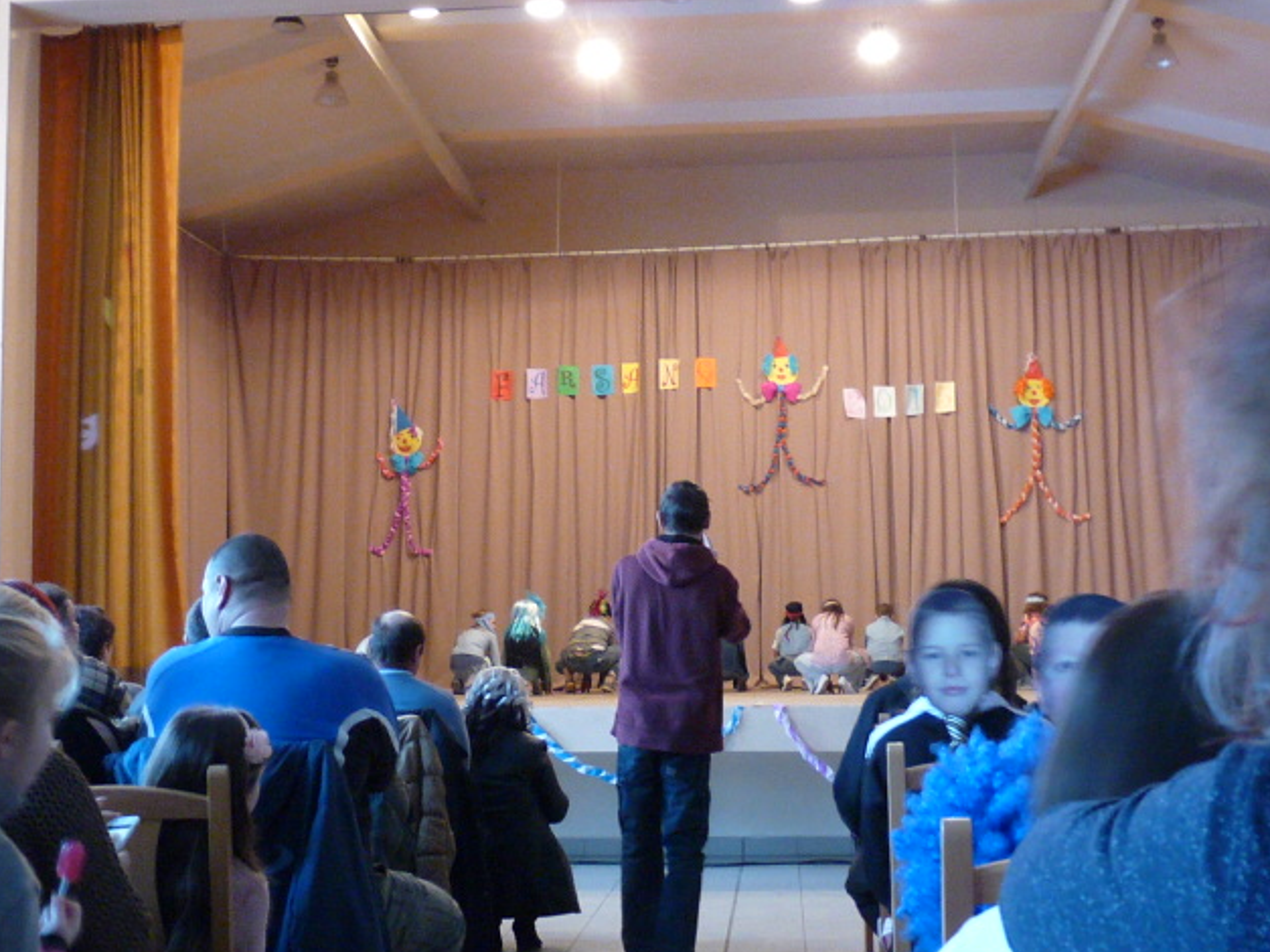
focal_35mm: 49
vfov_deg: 29.7
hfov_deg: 38.9
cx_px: 628
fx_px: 1797
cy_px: 478
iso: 400
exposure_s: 1/6
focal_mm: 4.8
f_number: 2.8
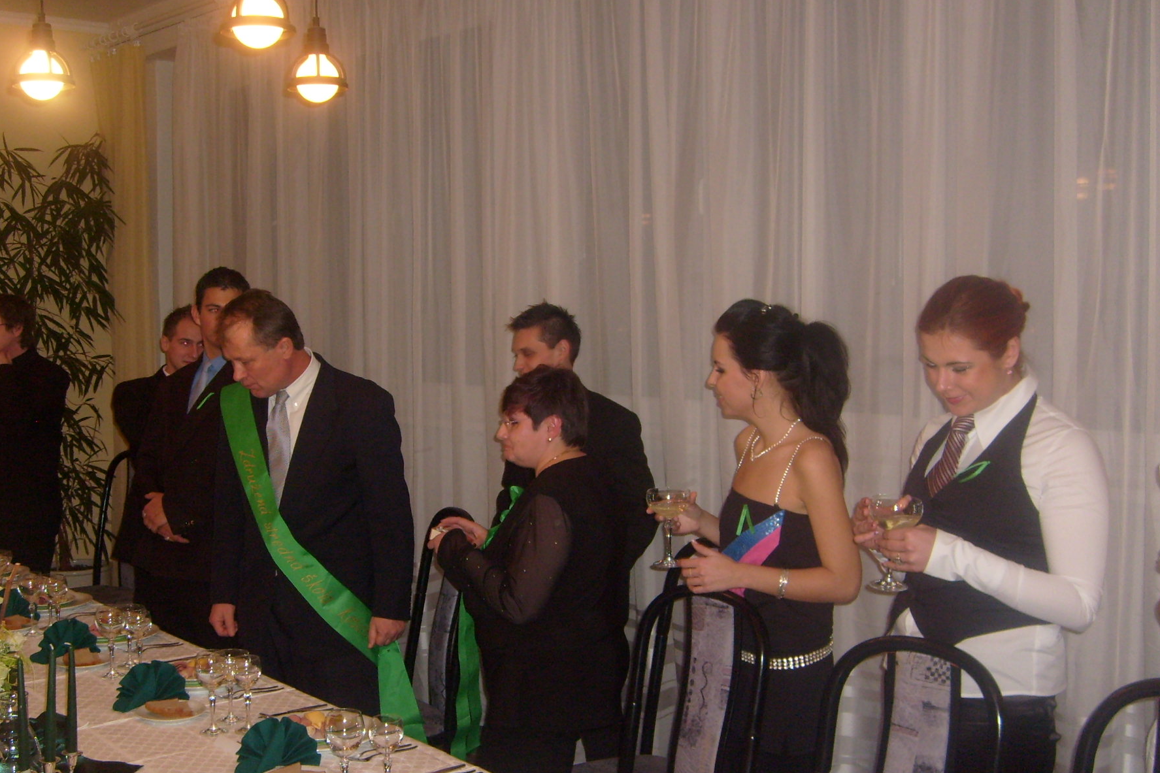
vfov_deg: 31.8
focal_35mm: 42
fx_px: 1353
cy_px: 443
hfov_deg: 46.4
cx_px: 541
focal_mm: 5.8
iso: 100
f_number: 2.8
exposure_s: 1/45
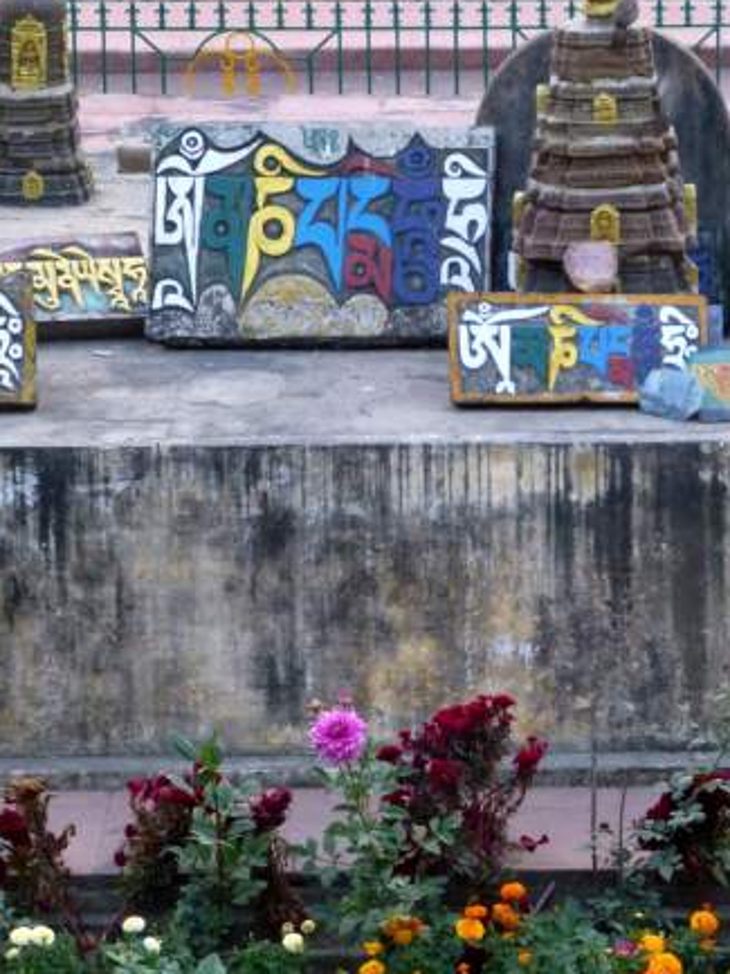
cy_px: 355
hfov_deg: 6.6
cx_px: 591
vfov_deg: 8.8
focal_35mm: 225
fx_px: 6333
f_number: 5.4
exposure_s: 1/30
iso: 400
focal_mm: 21.8
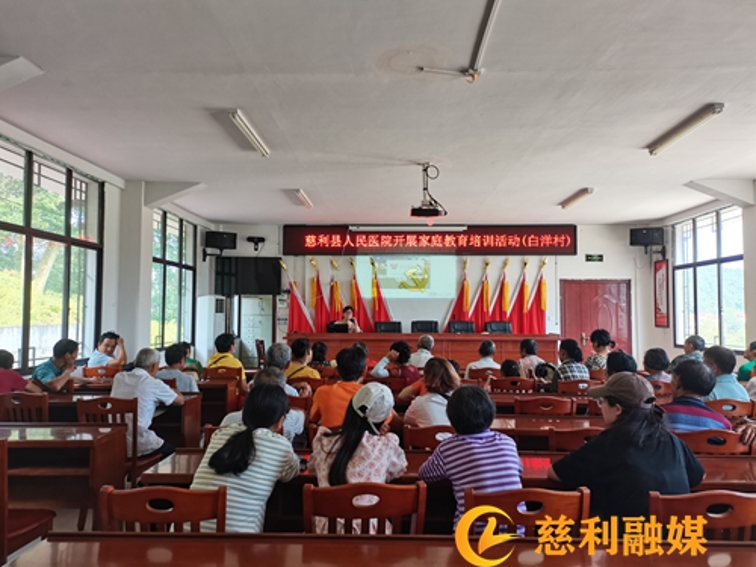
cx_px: 378
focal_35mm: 26
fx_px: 568
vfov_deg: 53.1
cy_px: 284
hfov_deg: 67.3
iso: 160
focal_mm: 5.58
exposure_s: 1/120
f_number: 1.8
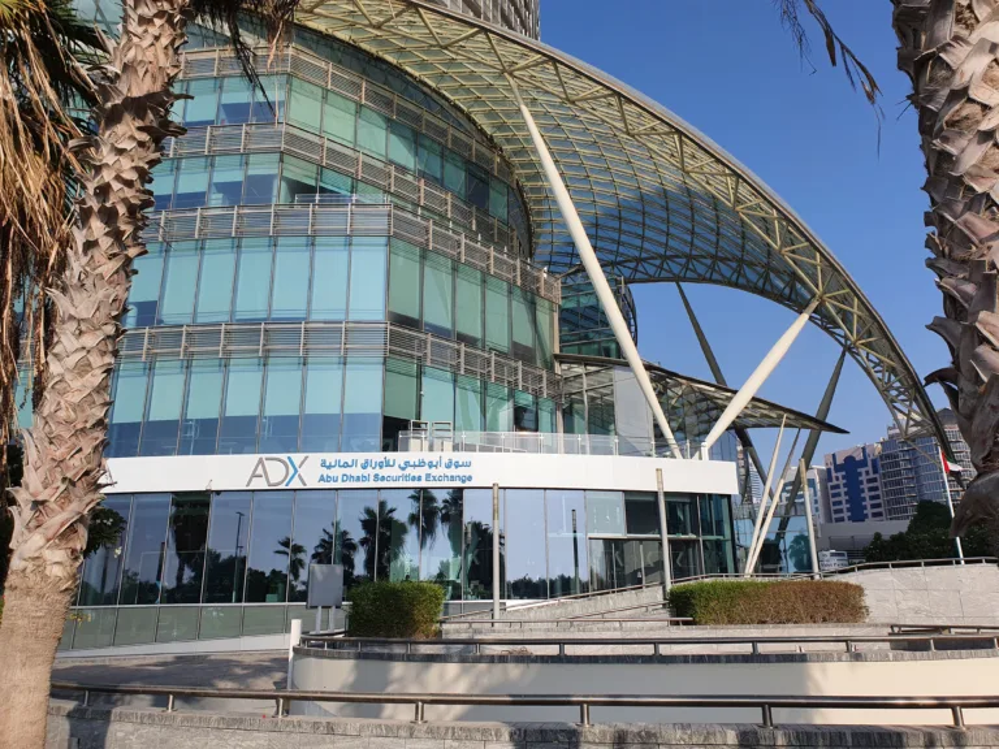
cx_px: 500
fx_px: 750
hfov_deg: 67.3
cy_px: 374
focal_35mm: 26
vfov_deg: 53.1
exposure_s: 1/2440
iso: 50
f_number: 2.4
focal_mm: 4.32
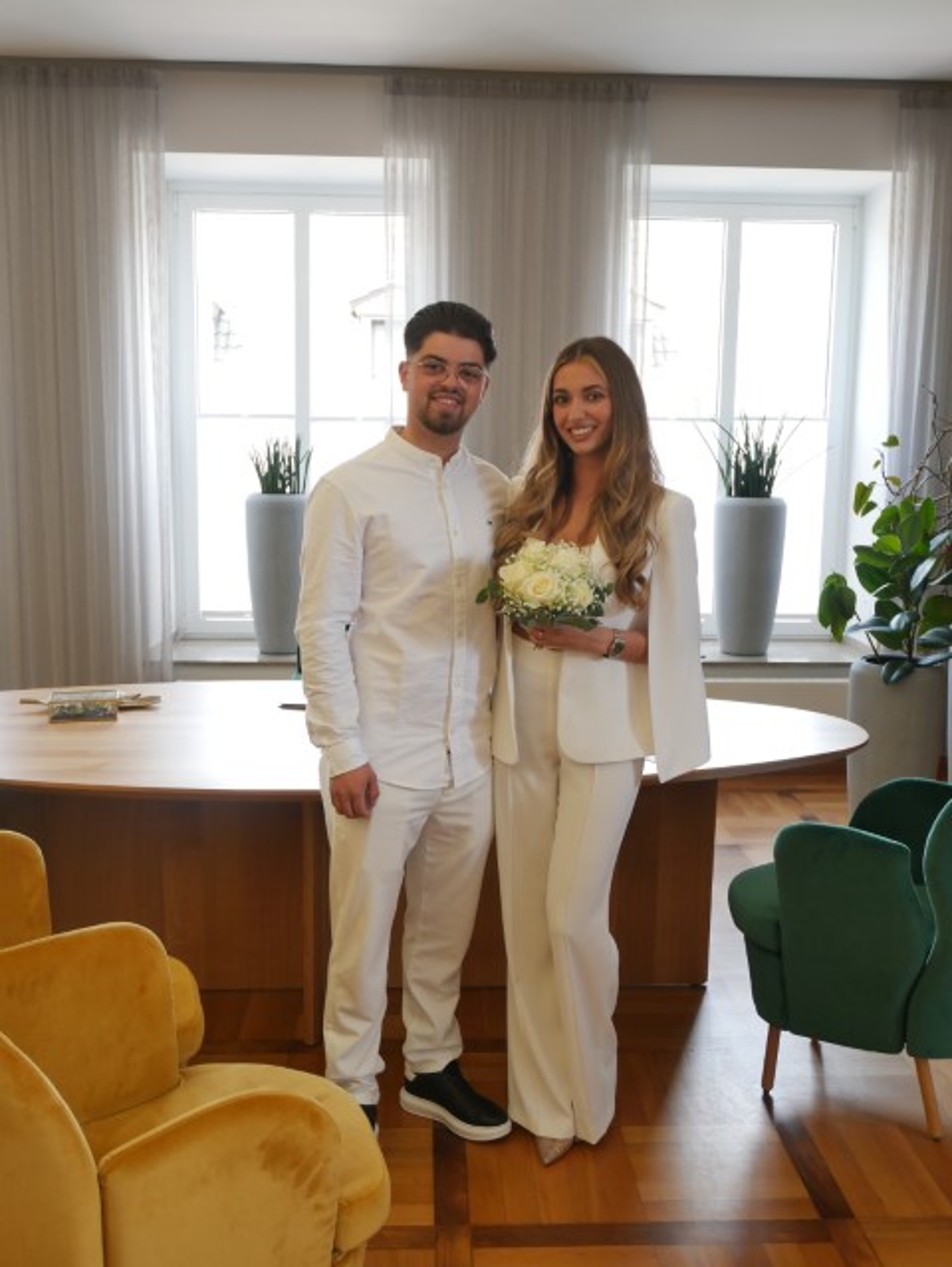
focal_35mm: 34
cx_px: 476
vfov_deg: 53.9
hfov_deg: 41.8
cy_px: 634
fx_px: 1245
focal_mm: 17
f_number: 4
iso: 500
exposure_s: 1/60
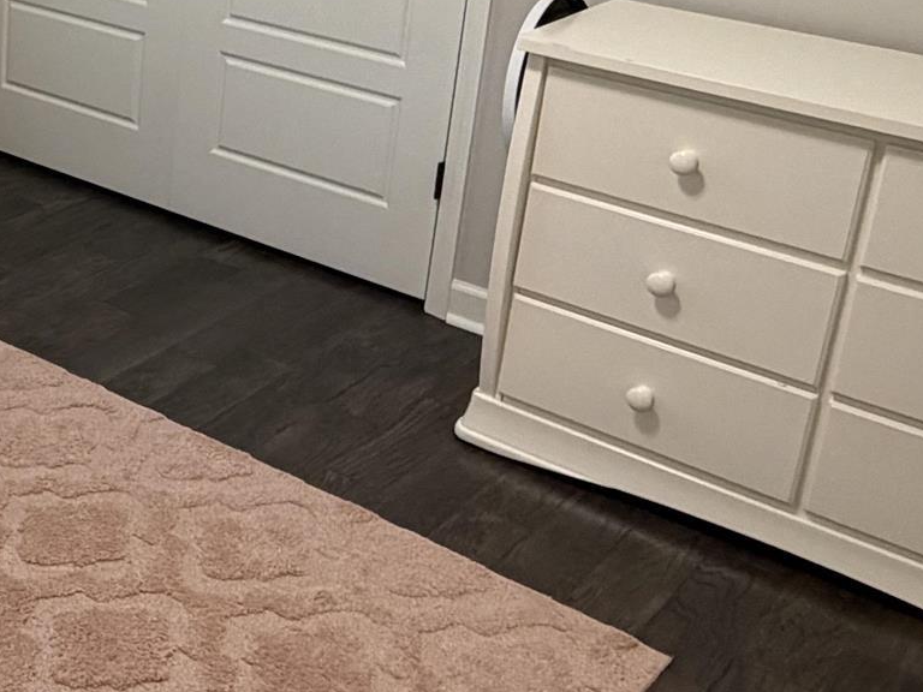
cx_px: -24
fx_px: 1493
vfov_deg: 25.4
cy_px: 79
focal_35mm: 56
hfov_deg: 31.5
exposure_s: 1/60
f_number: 2.2
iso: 200
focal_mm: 2.22
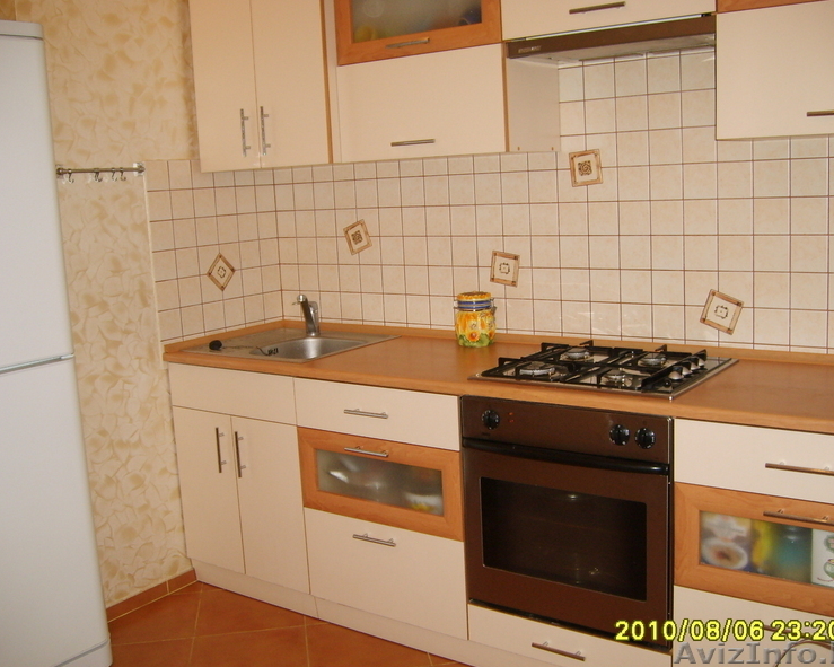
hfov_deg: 49.1
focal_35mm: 37
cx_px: 428
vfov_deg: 40.1
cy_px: 333
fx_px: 913
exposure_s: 1/45
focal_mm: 5.8
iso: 100
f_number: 2.8
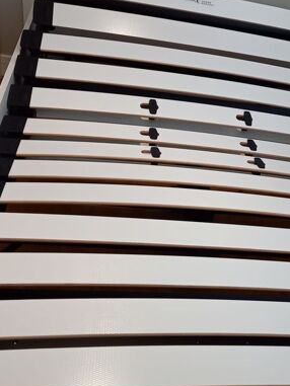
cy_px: 206
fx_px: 469
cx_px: 211
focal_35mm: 42
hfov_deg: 33.8
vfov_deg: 44.8
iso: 400
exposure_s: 1/25
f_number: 1.8
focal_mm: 4.65
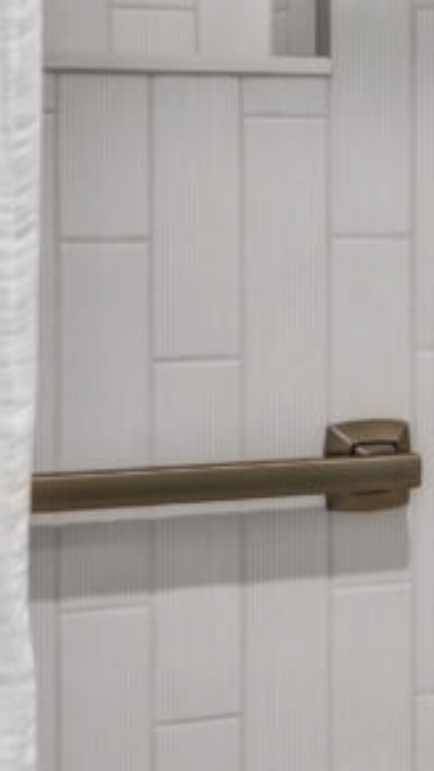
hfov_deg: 9.5
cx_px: 827
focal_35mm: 120
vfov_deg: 17.8
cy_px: 201
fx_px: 2448
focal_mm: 32.5
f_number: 4
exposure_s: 1/40
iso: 320
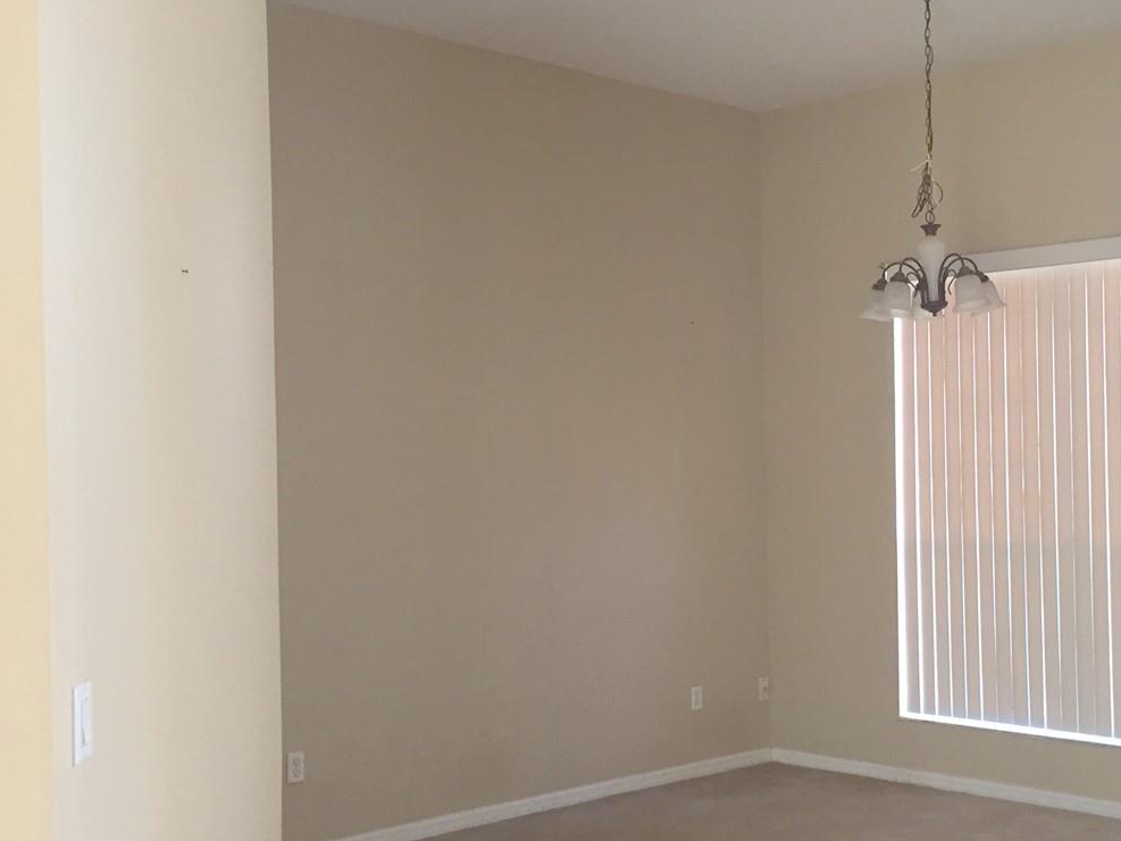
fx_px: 1522
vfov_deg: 30.9
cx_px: 670
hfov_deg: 40.3
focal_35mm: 47
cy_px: 460
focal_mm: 4.15
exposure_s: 1/30
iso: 125
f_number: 2.2
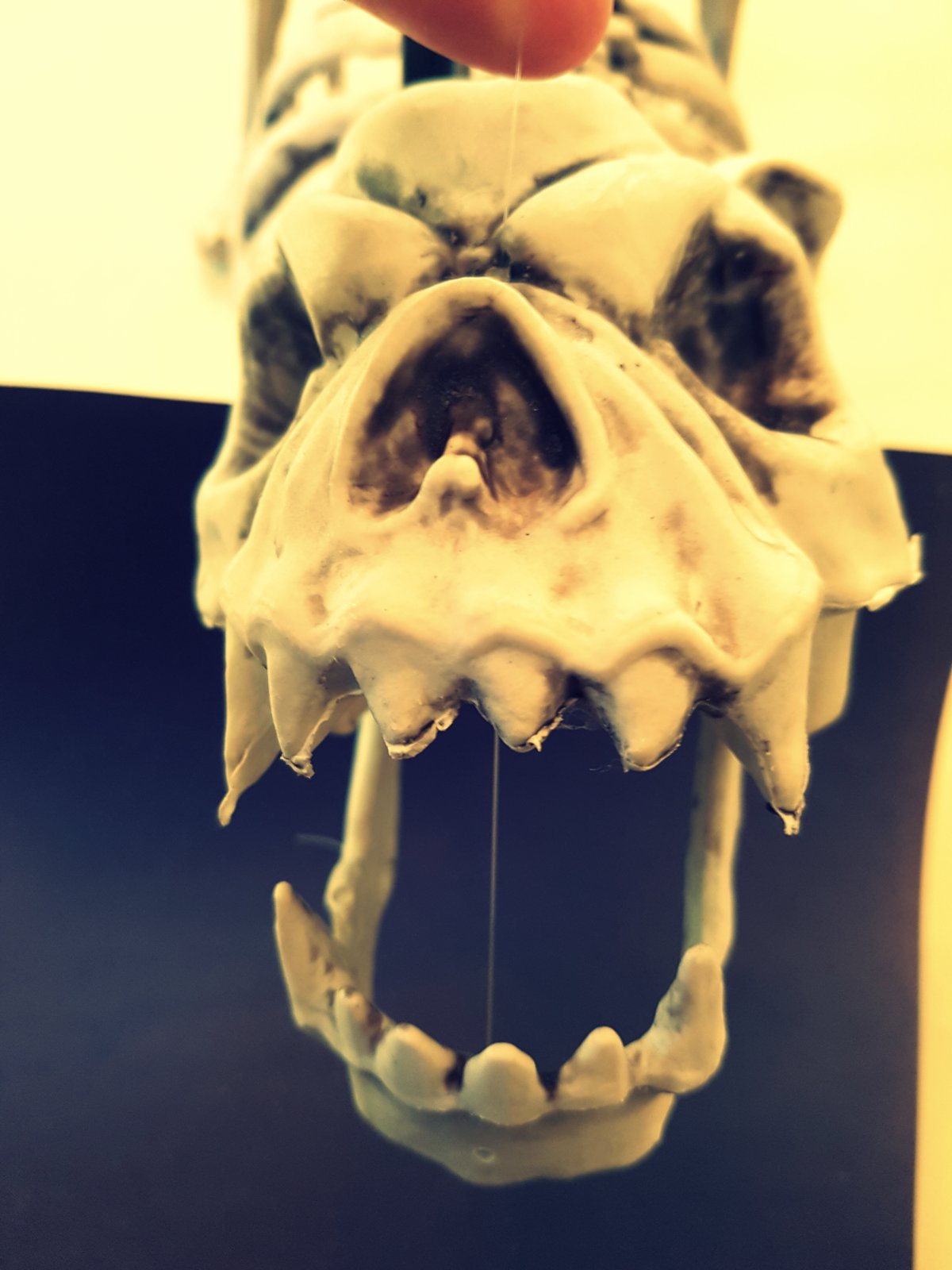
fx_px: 953
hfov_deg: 53.1
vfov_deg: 67.3
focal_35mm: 26
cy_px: 635
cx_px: 476
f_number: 1.7
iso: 160
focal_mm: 4.2
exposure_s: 1/24
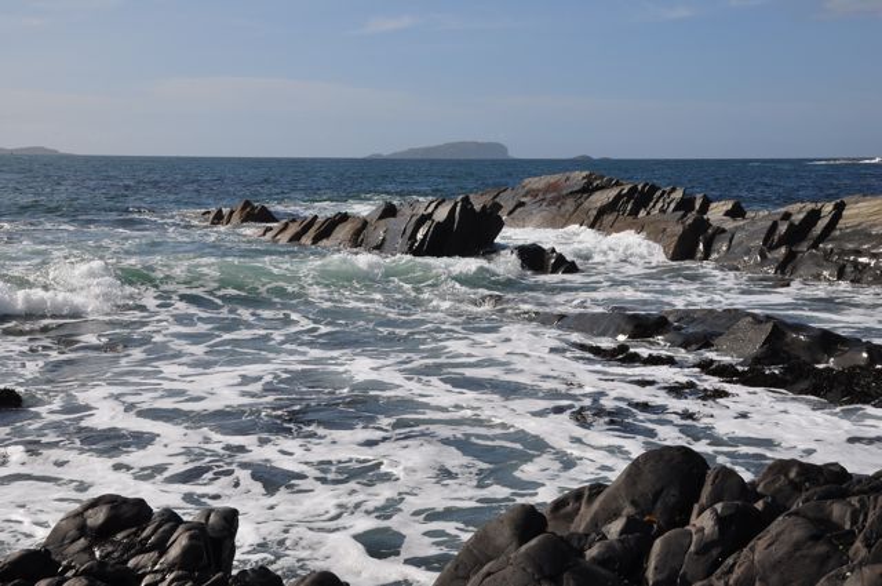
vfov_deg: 26.4
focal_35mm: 51
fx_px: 1248
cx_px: 441
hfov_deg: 38.9
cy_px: 293
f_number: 11
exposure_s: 1/500
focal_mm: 34
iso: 200
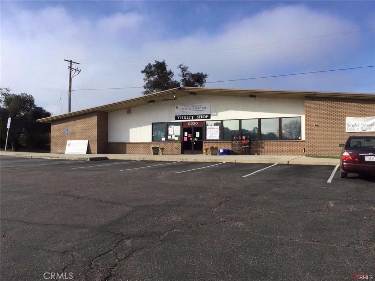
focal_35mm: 31
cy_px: 140
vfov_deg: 45.4
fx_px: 336
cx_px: 188
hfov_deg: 58.4
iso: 25
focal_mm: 3.3
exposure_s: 1/1235
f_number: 2.4
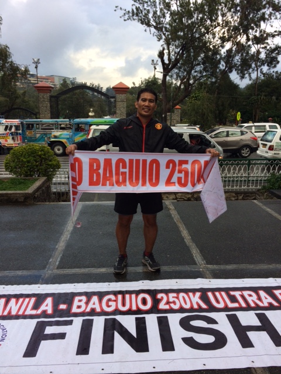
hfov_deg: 48.2
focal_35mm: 29
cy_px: 187
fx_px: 314
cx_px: 140
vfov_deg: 61.7
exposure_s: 1/263
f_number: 2.2
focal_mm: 4.15
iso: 32
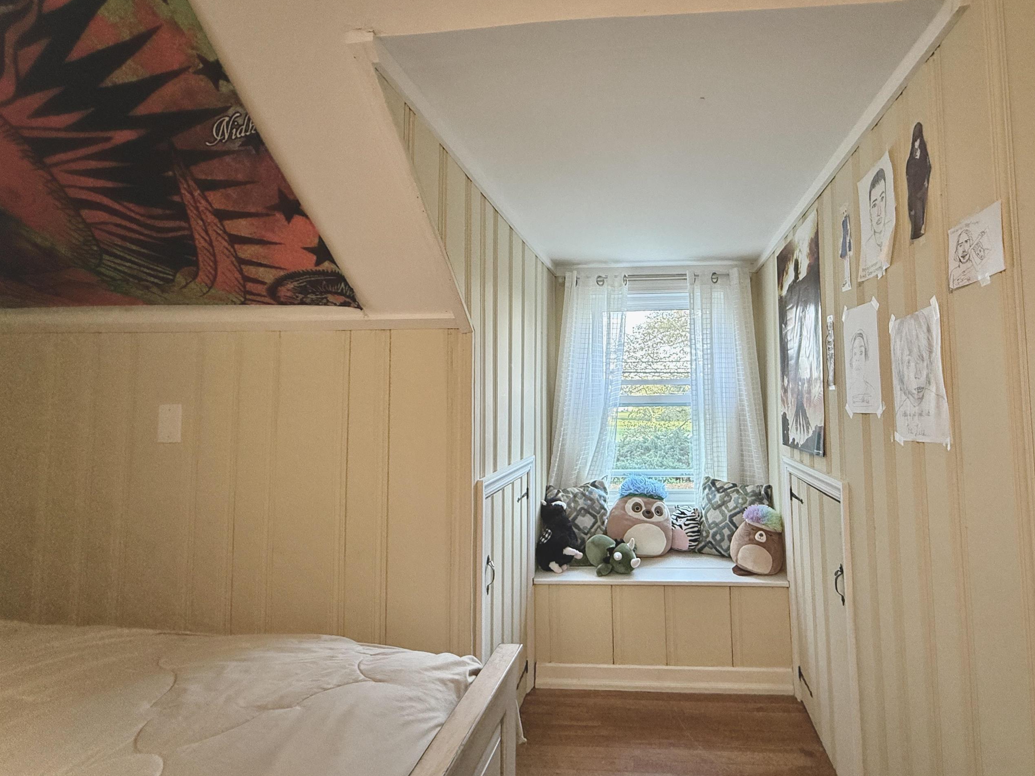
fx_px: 508
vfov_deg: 74.7
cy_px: 367
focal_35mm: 17
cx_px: 628
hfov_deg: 89.7
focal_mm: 2.22
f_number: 2.2
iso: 500
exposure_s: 1/60
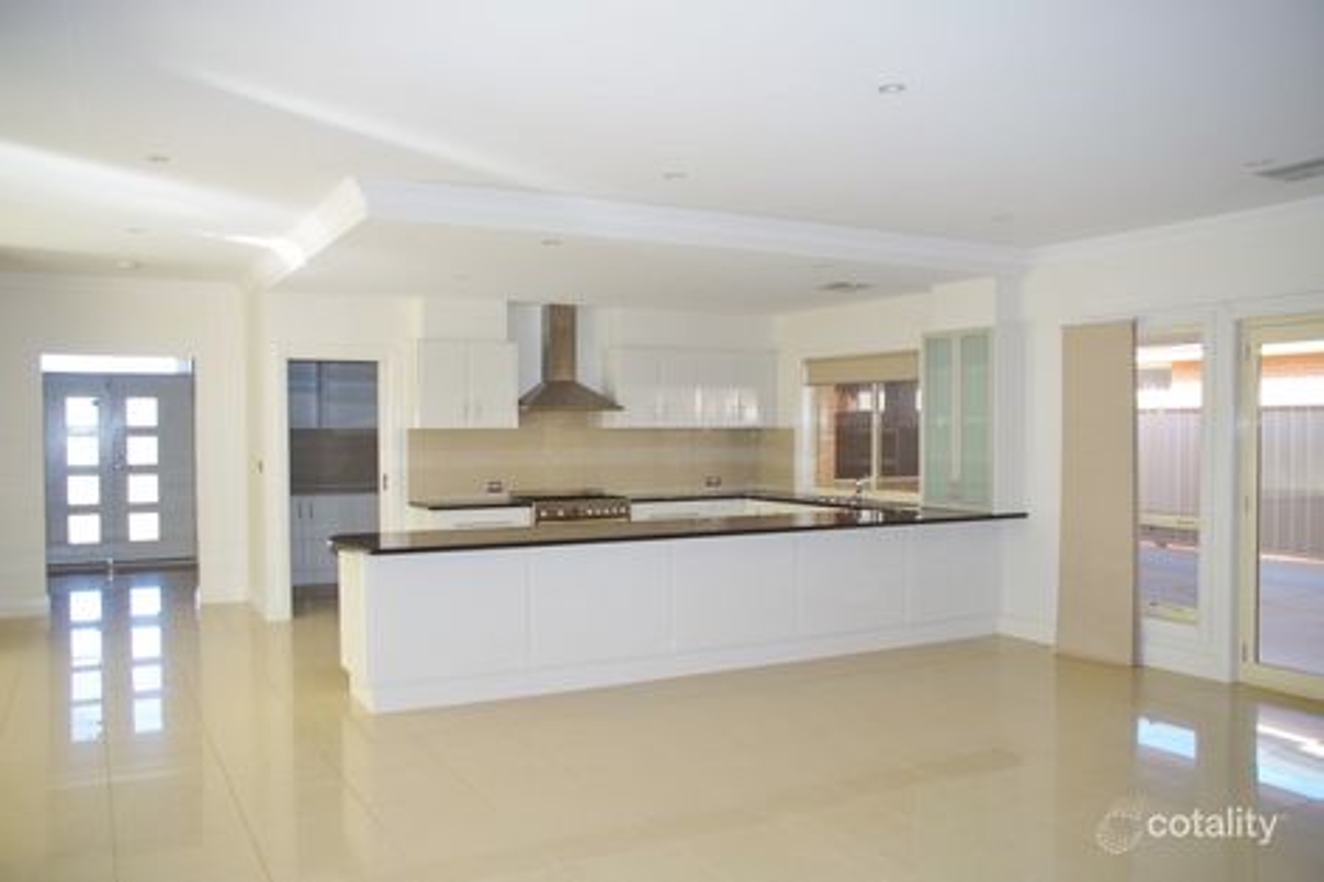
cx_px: 662
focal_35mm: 27
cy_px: 441
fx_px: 993
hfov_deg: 67.4
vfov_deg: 47.9
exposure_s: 1/125
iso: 400
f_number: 3.5
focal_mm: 18
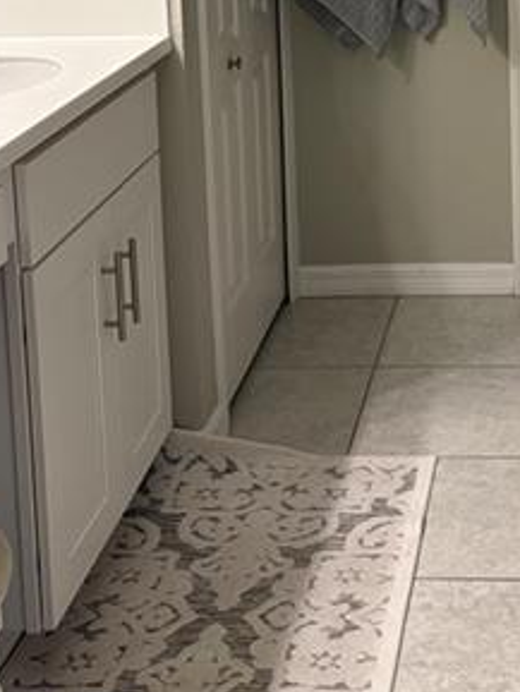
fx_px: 1381
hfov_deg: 20.7
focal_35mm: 69
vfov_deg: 26.2
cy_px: -45
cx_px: 506
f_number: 1.6
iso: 160
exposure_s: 1/60
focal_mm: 5.96
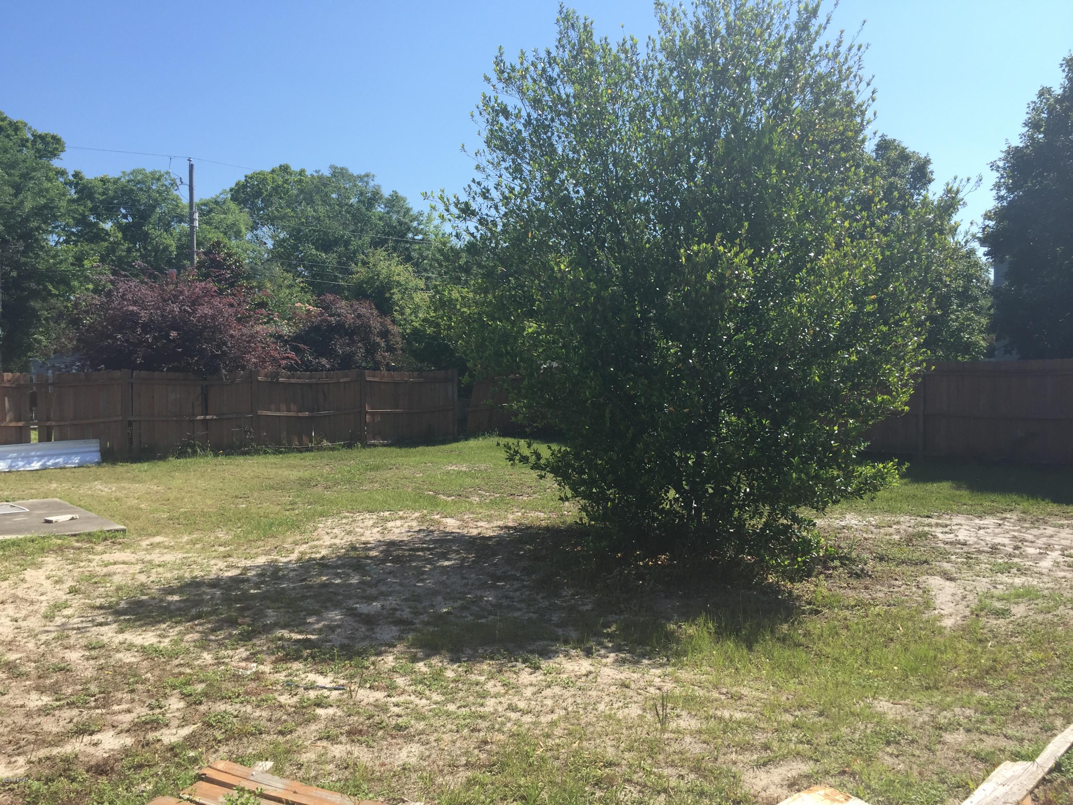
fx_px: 899
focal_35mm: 29
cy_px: 402
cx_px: 536
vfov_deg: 48.2
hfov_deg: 61.7
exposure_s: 1/1130
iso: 32
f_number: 2.2
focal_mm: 4.15
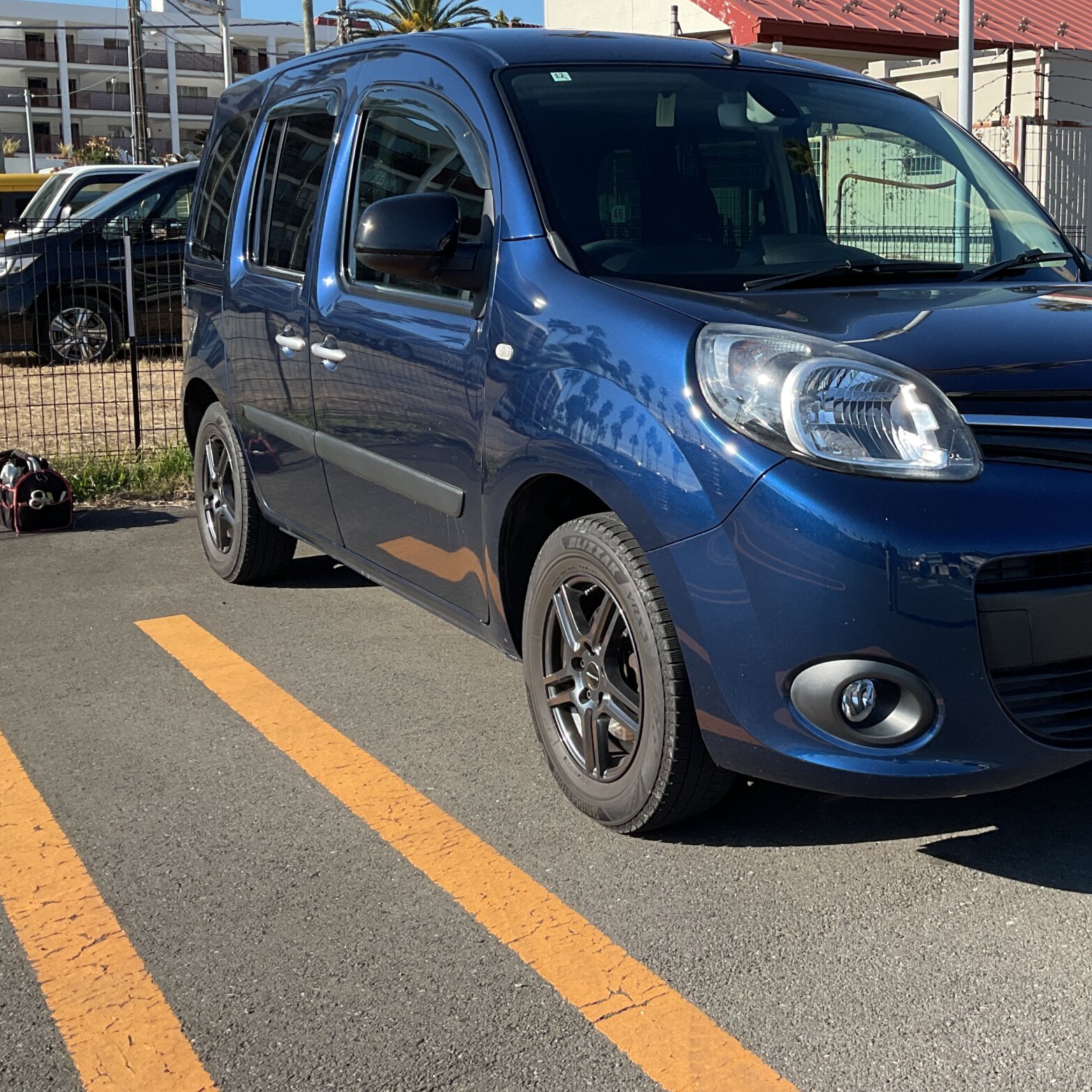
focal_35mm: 42
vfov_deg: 39.8
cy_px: 426
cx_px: 805
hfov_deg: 39.1
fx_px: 1499
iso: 16
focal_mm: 3
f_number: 1.8
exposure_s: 1/1035
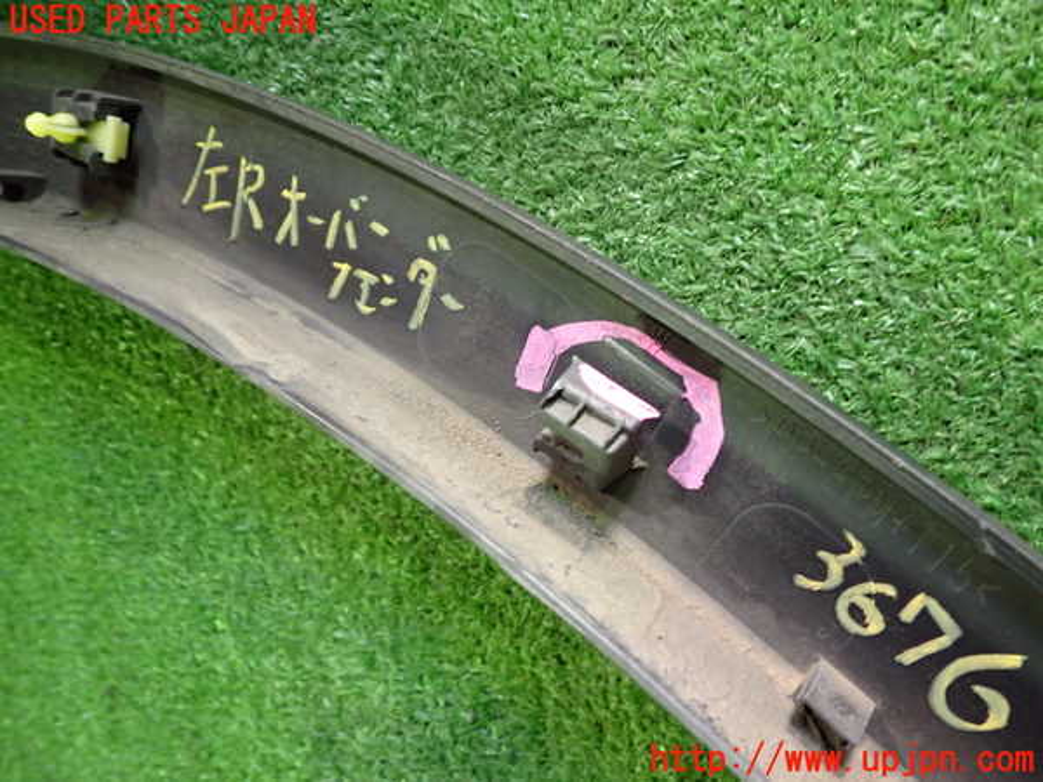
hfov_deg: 60.0
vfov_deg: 46.8
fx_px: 904
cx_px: 522
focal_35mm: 30
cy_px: 391
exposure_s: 1/30
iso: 500
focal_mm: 5.4
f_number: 2.3
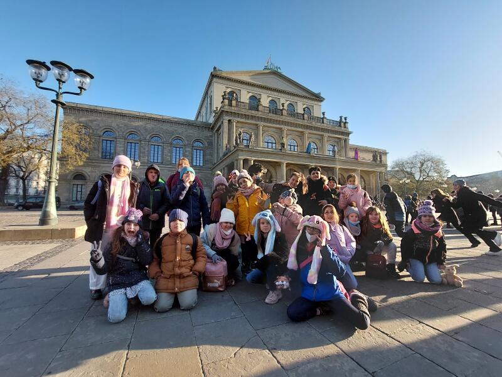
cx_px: 251
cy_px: 188
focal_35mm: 13
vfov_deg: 89.9
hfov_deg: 106.2
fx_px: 189
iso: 50
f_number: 2.2
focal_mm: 1.74
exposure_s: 1/273
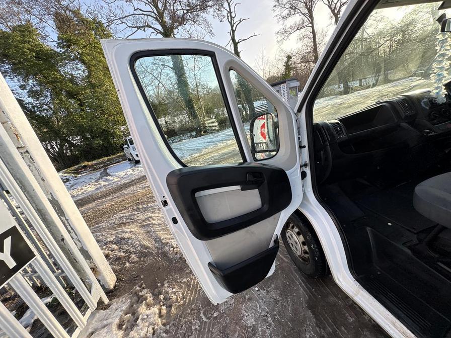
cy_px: 169
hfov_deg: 102.1
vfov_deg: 85.7
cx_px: 226
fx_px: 182
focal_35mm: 14
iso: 40
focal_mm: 2.22
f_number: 2.2
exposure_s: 1/228
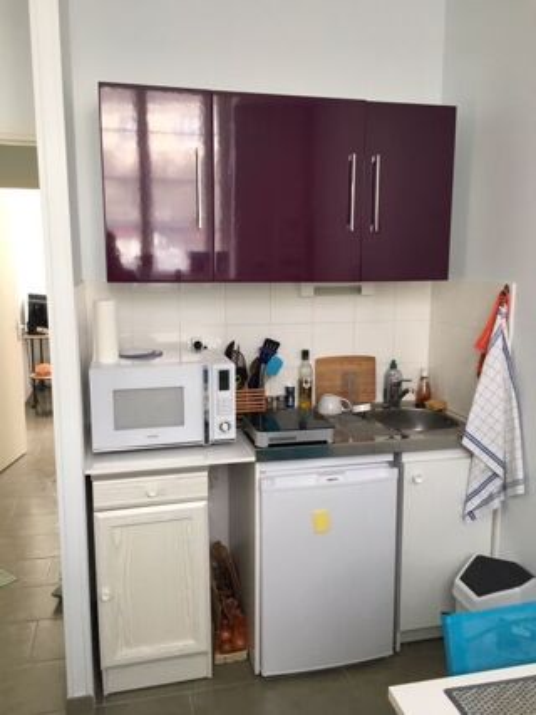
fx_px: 599
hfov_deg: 48.2
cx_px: 268
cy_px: 358
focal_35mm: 29
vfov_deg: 61.7
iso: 50
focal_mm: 4.15
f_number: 2.2
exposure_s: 1/33
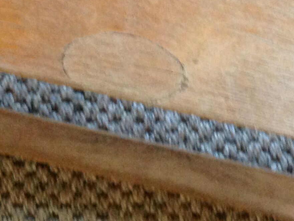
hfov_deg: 18.8
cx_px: 257
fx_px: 875
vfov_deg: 13.9
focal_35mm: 103
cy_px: -50
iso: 400
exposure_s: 1/15
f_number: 2.4
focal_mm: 4.28
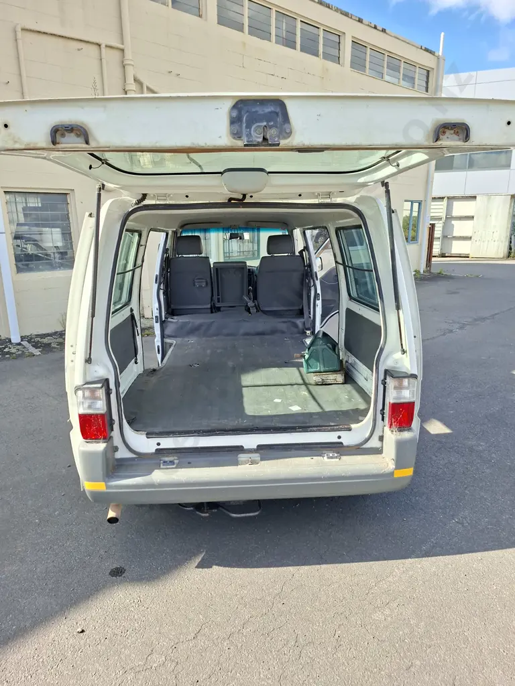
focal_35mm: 23
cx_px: 258
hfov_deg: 58.9
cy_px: 343
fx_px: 456
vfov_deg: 73.9
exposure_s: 1/555
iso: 50
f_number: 1.8
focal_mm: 5.54
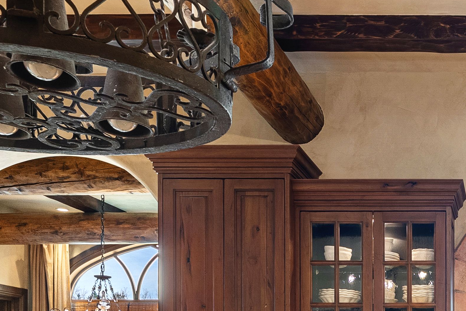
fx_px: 699
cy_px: 397
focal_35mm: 54
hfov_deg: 32.9
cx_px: 496
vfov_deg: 22.6
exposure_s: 1.6
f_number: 9
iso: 640
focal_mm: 20
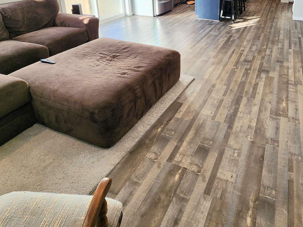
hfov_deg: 69.4
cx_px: 204
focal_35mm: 24
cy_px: 35
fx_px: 210
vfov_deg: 51.9
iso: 80
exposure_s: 1/120
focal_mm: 2.2
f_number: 2.2
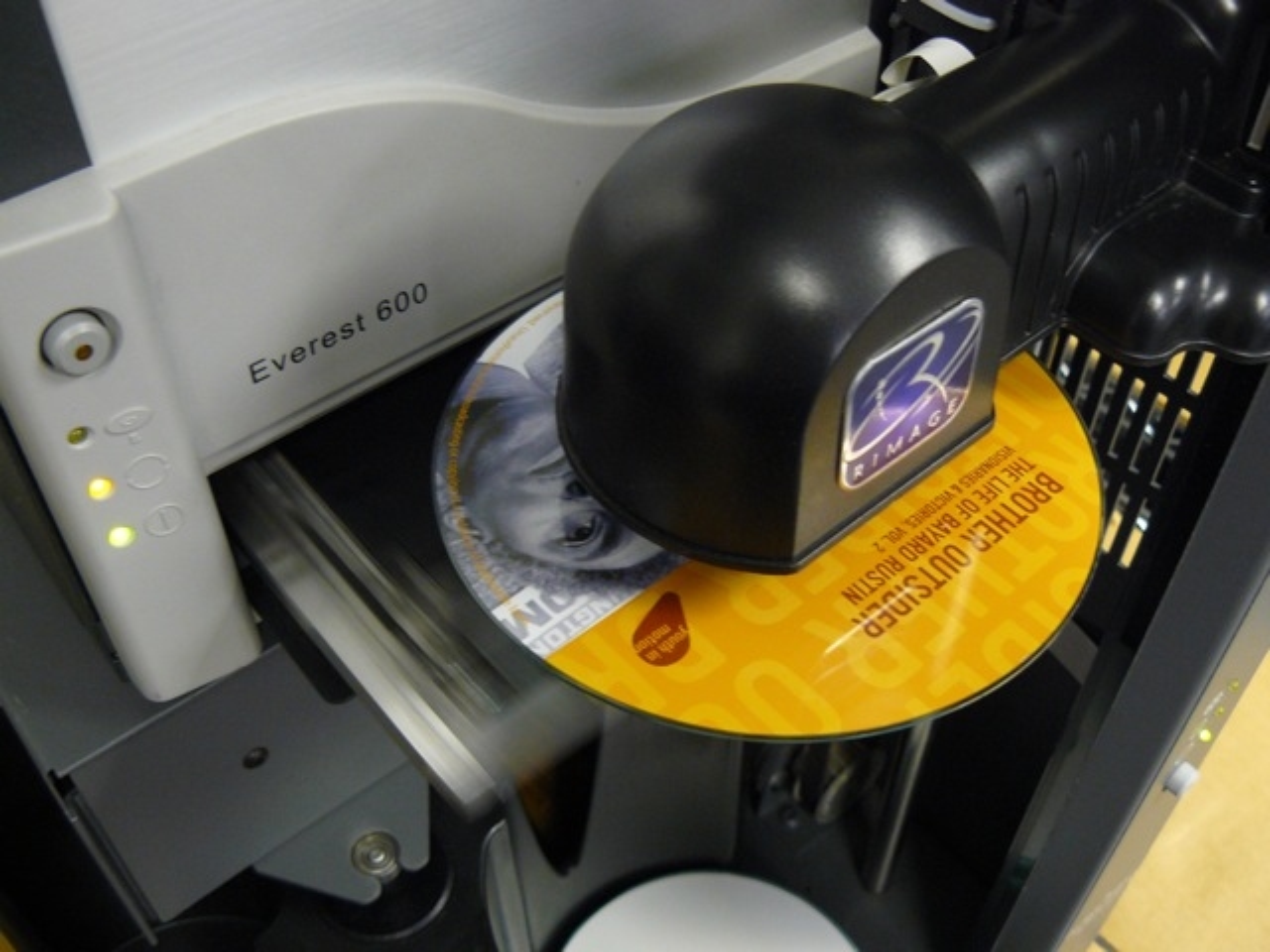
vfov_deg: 39.7
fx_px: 1321
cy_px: 476
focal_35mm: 36
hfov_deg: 51.4
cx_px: 635
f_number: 2.8
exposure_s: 1/5
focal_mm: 6
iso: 200
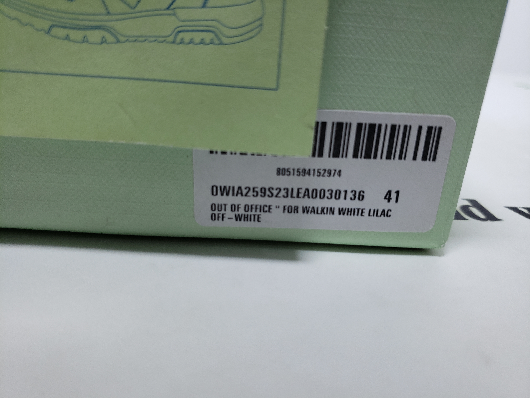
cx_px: 265
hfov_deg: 67.3
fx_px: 398
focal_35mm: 26
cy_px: 199
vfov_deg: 53.1
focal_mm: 4.3
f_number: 1.5
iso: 50
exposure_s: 1/205
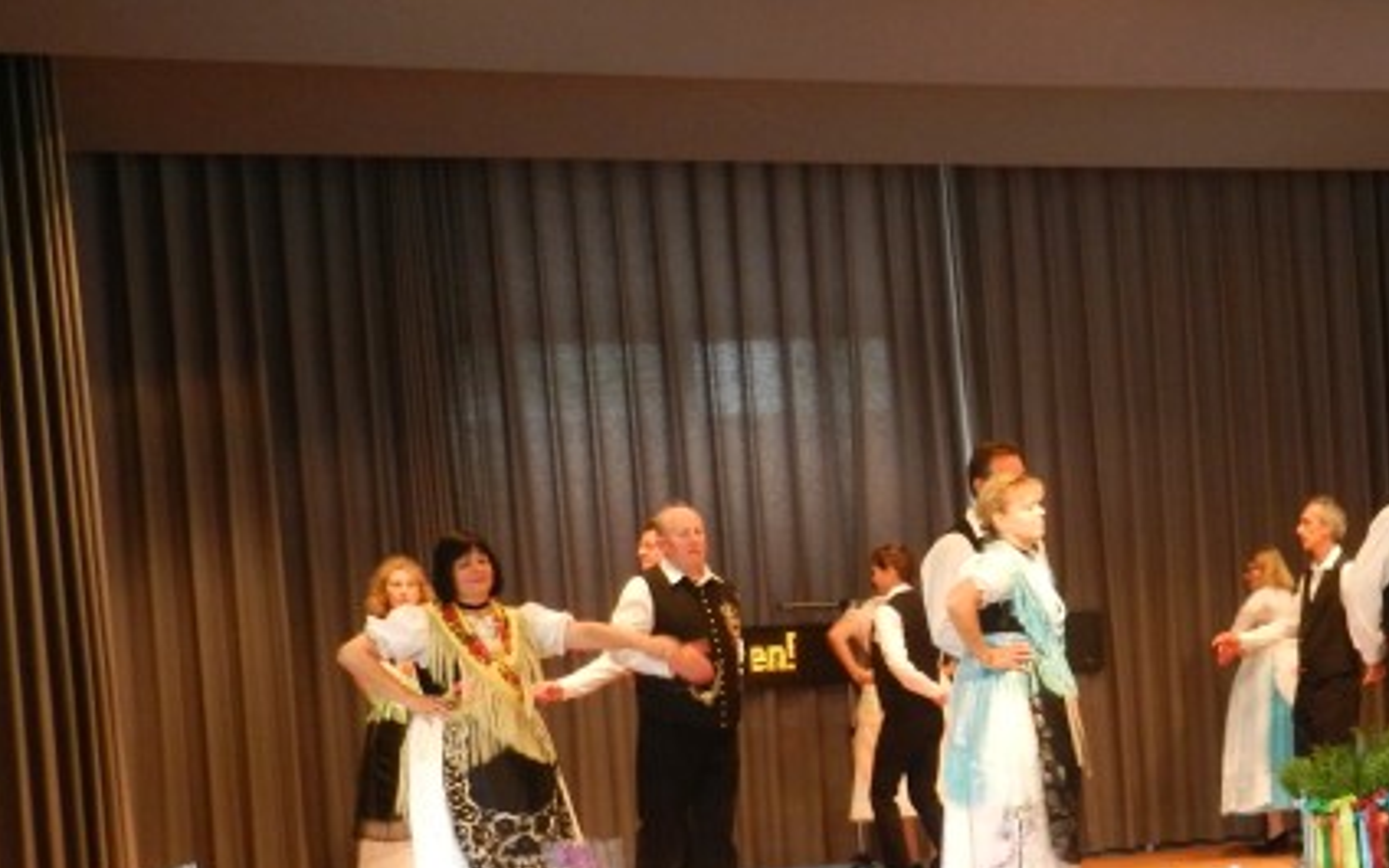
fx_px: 2120
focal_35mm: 56
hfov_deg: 34.7
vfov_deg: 22.6
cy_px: 766
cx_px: 1186
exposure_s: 1/30
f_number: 3.6
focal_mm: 5
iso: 400
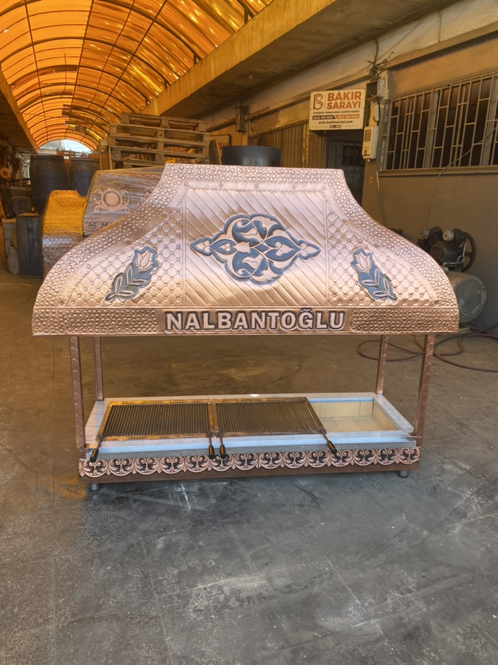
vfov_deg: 67.3
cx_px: 249
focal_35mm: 26
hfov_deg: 53.1
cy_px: 332
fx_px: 499
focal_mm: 4.25
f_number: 1.8
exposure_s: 1/568
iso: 32
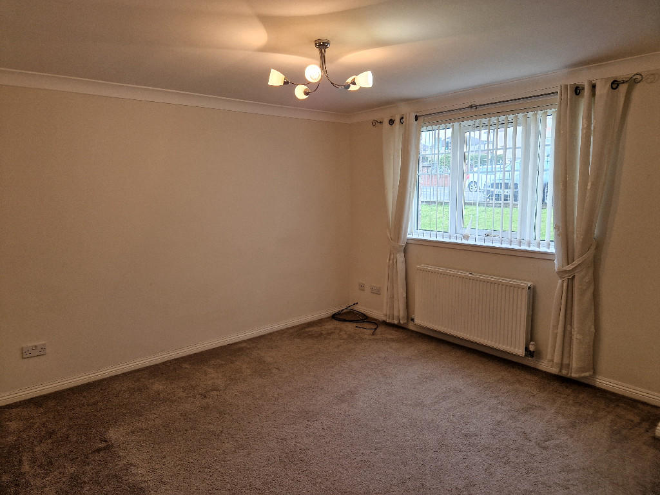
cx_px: 330
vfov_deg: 58.9
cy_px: 248
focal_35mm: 23
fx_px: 439
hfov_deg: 73.9
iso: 50
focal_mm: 5.4
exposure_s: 1/100
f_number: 1.8
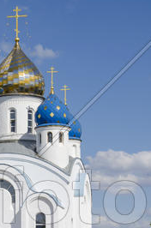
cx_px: -9
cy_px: 202
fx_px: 828
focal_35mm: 131
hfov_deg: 10.3
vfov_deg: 15.5
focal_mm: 40
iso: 100
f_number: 8
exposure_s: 1/500
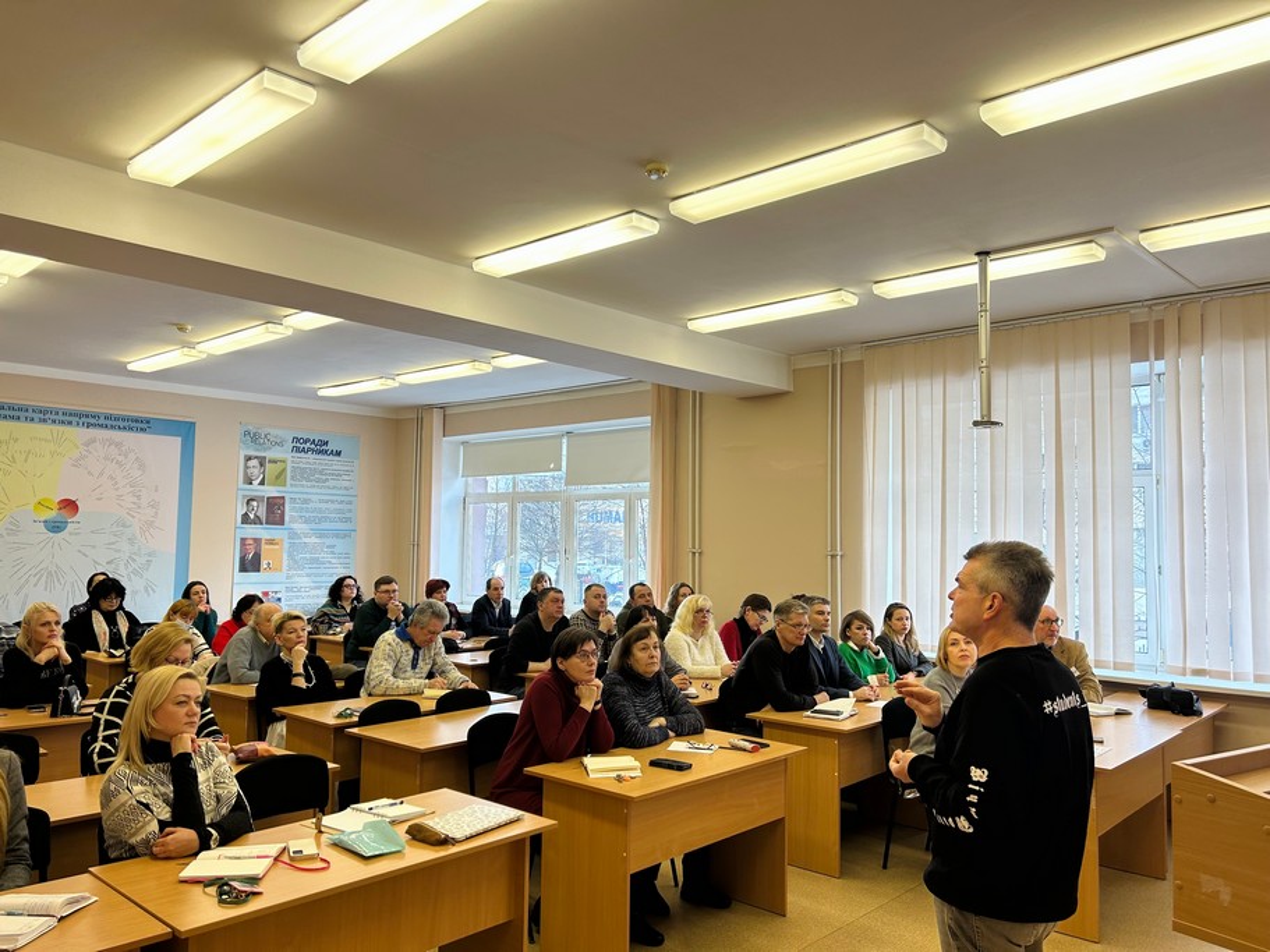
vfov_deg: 53.1
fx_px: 954
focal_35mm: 26
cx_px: 635
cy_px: 476
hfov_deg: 67.3
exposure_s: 1/100
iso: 50
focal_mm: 5.7
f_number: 1.5
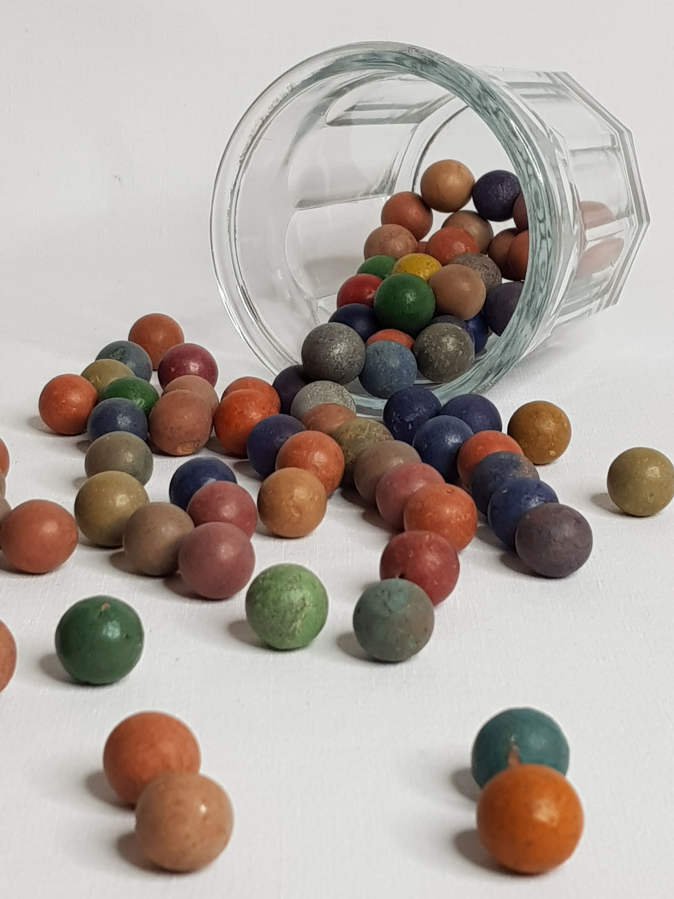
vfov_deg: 67.3
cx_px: 337
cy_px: 450
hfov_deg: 53.1
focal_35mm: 26
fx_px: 675
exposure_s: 1/100
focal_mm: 4.2
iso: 64
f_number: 1.7
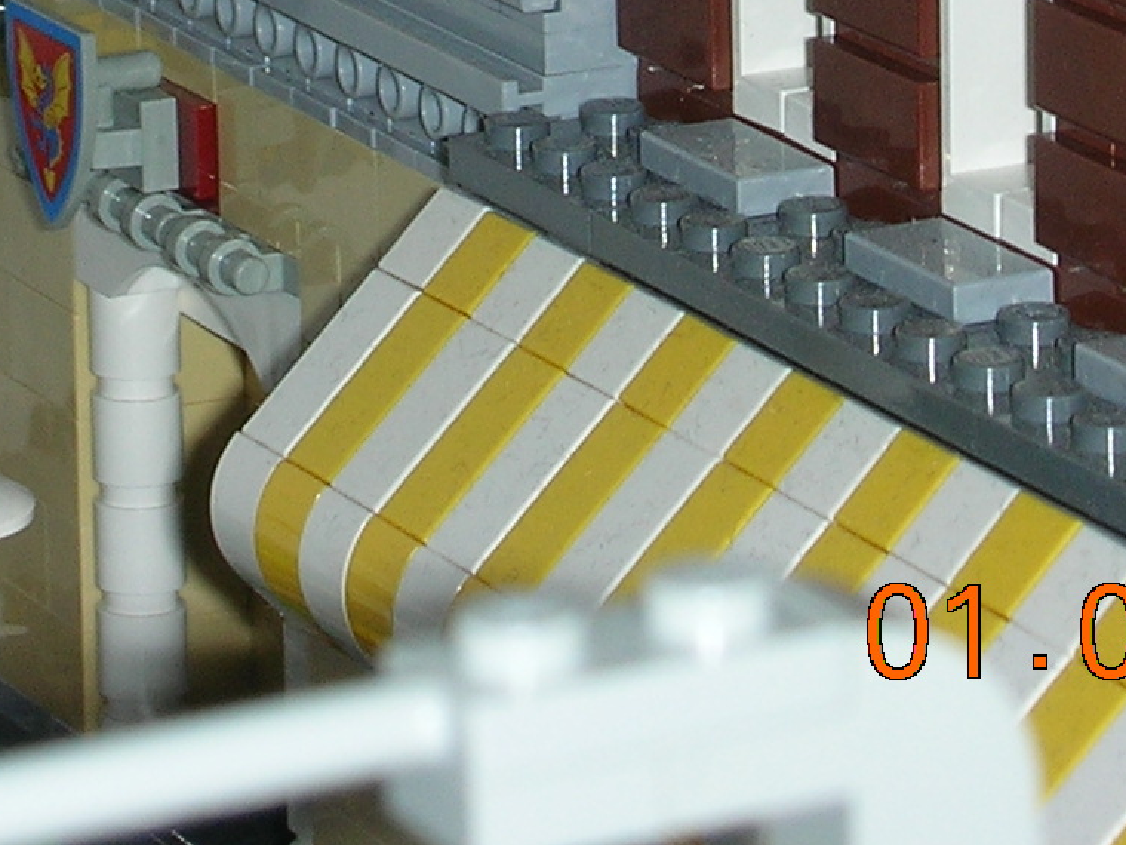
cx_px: 311
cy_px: -508
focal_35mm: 249
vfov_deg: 5.9
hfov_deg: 7.9
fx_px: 8100
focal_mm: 12.2
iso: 50
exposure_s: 1/120
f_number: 4.4
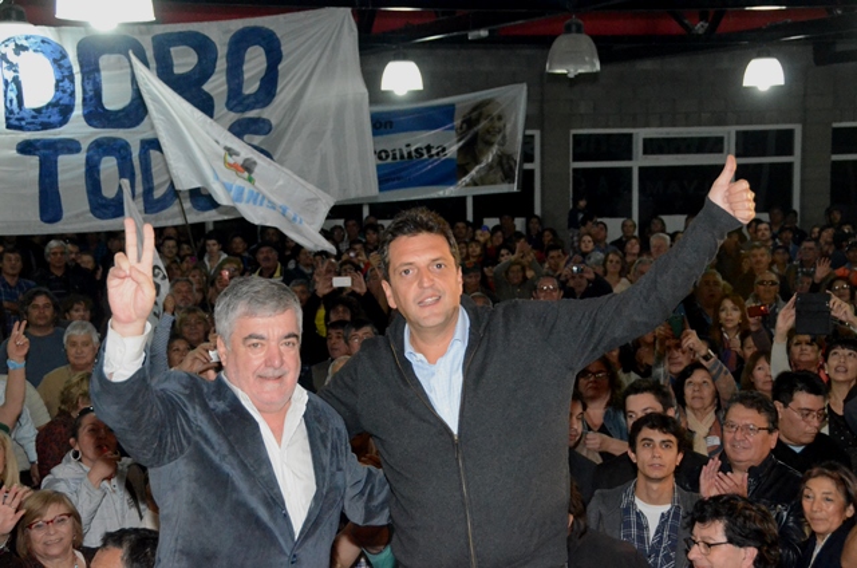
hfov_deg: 28.1
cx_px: 428
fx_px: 1711
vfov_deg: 18.8
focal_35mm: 72
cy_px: 284
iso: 6400
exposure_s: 1/400
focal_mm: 48
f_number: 5.6
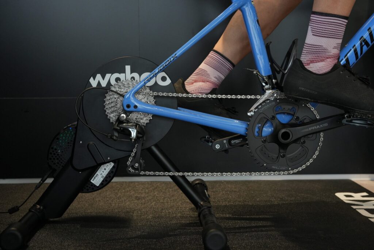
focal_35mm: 50
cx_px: 187
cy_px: 125
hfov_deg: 39.6
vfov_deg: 27.0
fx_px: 519
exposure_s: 1/400
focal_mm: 50
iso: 2500
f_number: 5.6
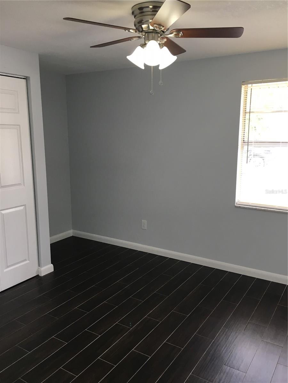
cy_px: 192
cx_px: 144
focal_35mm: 29
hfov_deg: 48.2
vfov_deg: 61.7
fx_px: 322
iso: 32
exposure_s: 1/30
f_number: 2.2
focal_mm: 4.15
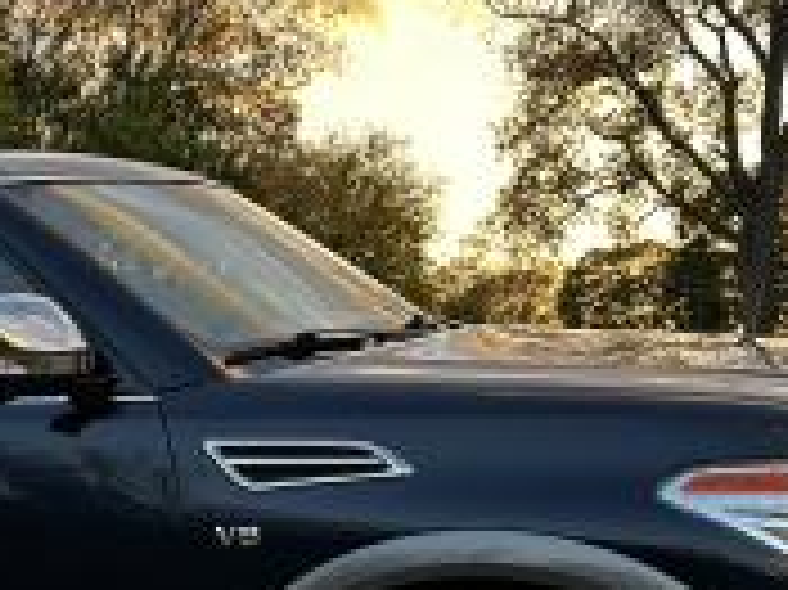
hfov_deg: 27.3
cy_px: 536
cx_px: 99
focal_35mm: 69
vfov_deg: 20.8
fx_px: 1570
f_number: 1.78
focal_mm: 6.86
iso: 64
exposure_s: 1/204
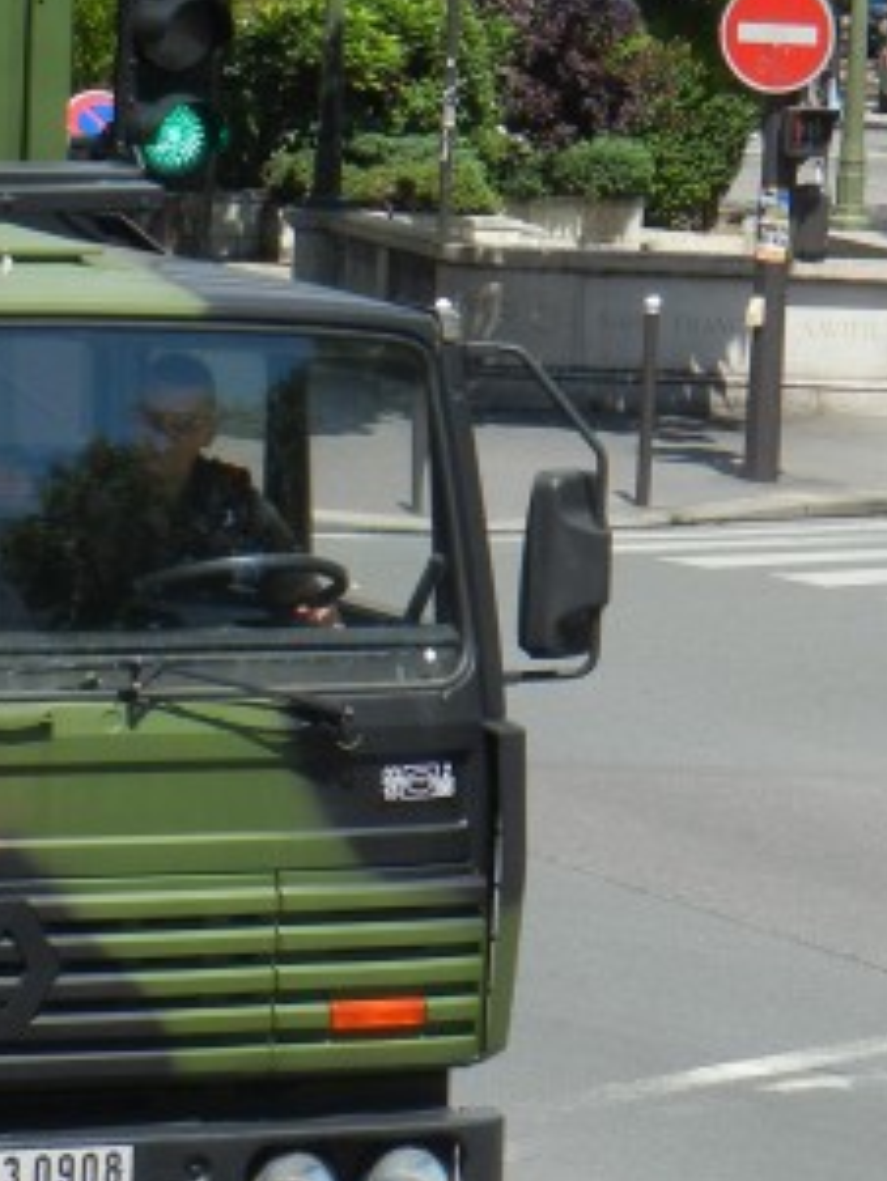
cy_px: 224
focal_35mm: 260
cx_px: 604
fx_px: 8877
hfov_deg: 5.7
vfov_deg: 7.6
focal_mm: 18.3
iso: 160
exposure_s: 1/755
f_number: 4.5
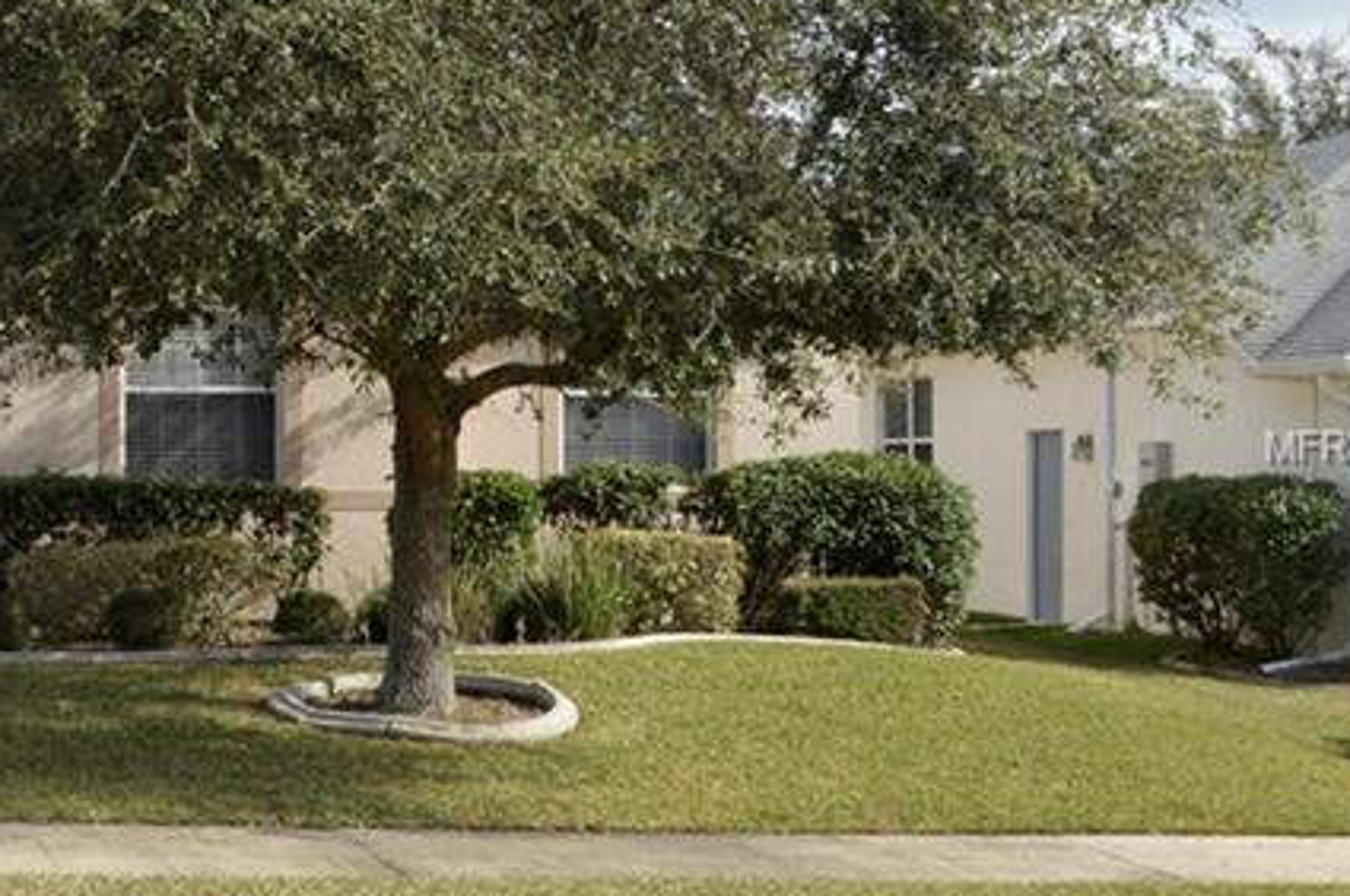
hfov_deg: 27.9
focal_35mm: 65
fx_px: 2434
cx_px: -181
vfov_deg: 20.9
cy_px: 448
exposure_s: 1/200
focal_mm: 18
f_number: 8
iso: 100
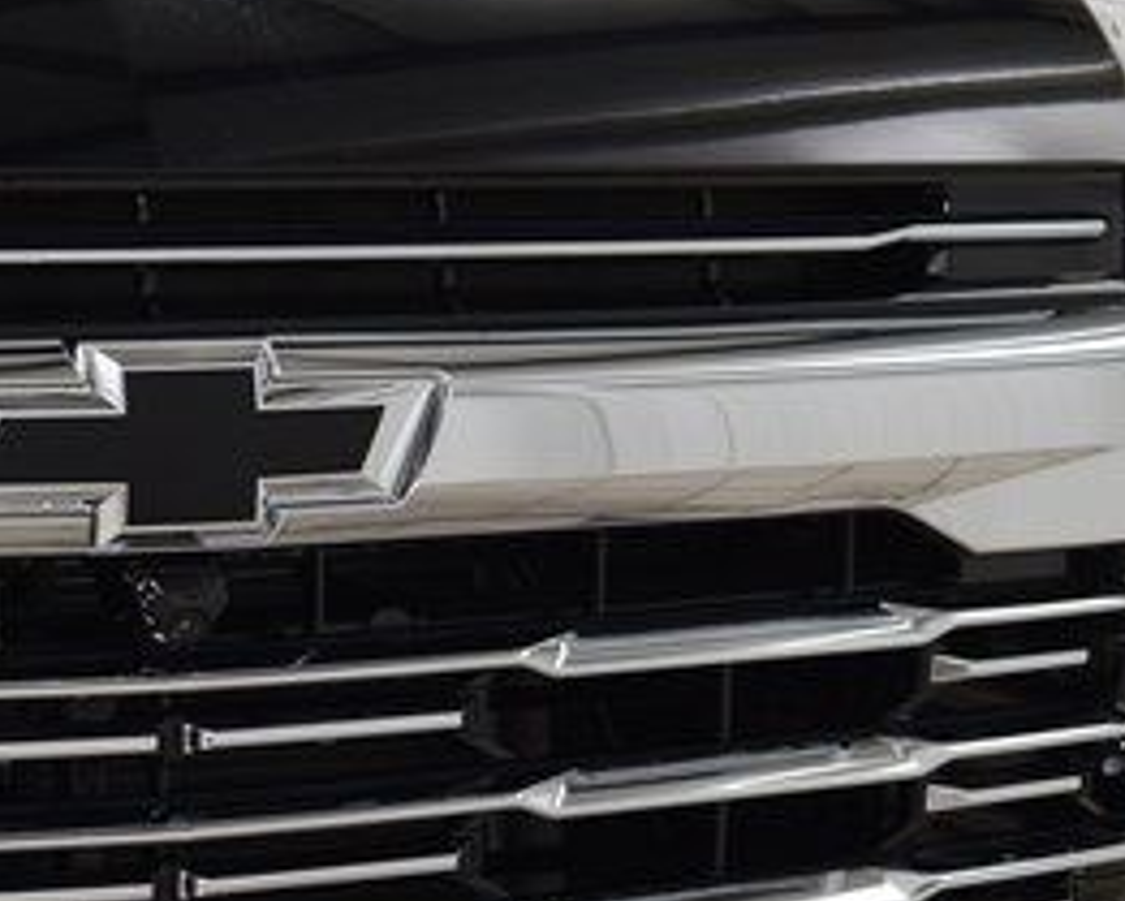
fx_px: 4363
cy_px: 644
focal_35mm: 131
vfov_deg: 11.8
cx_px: -9
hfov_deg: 14.5
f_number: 6.3
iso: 560
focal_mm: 38
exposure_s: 1/15
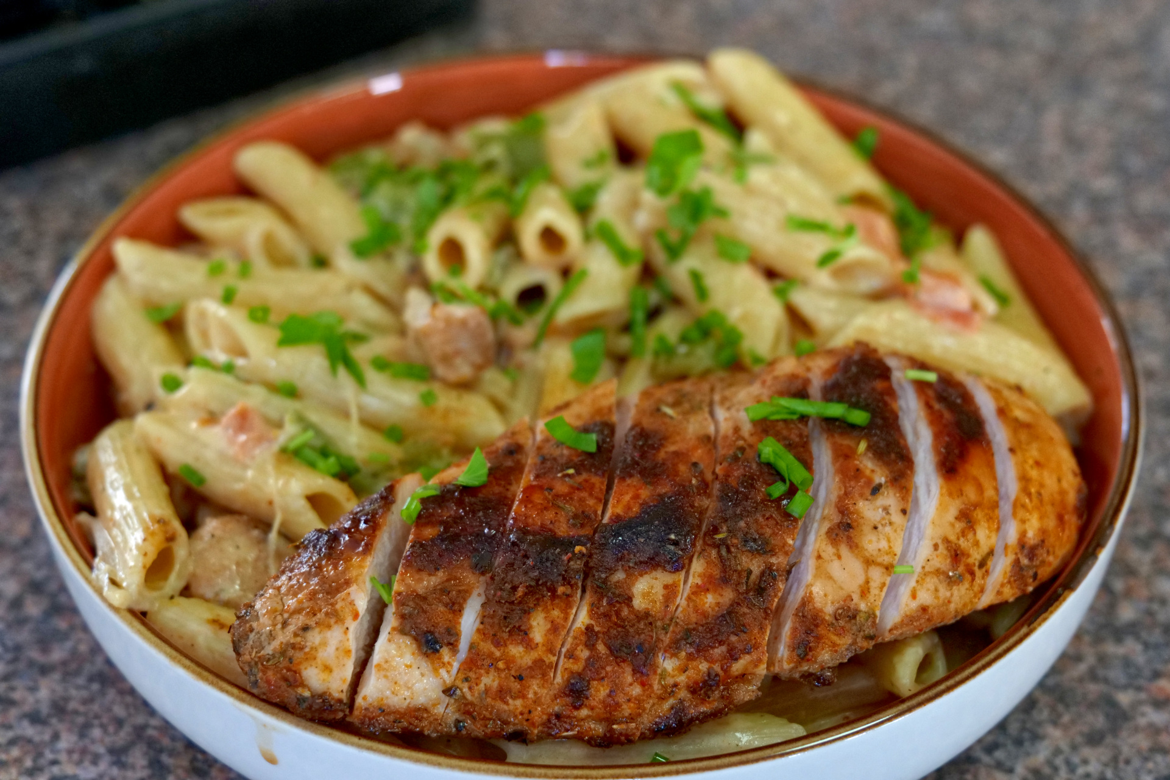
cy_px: 390
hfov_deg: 33.4
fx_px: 1950
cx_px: 585
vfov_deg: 22.6
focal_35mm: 60
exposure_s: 1/100
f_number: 7.1
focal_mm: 60
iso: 6400
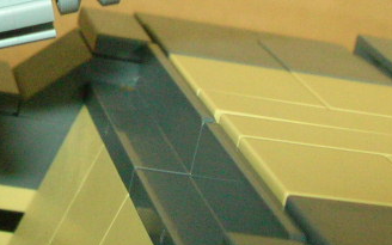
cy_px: -57
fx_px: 1271
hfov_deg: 17.1
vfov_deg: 10.8
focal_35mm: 119
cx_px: -5
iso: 200
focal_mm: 6
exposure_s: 1/30
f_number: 3.7
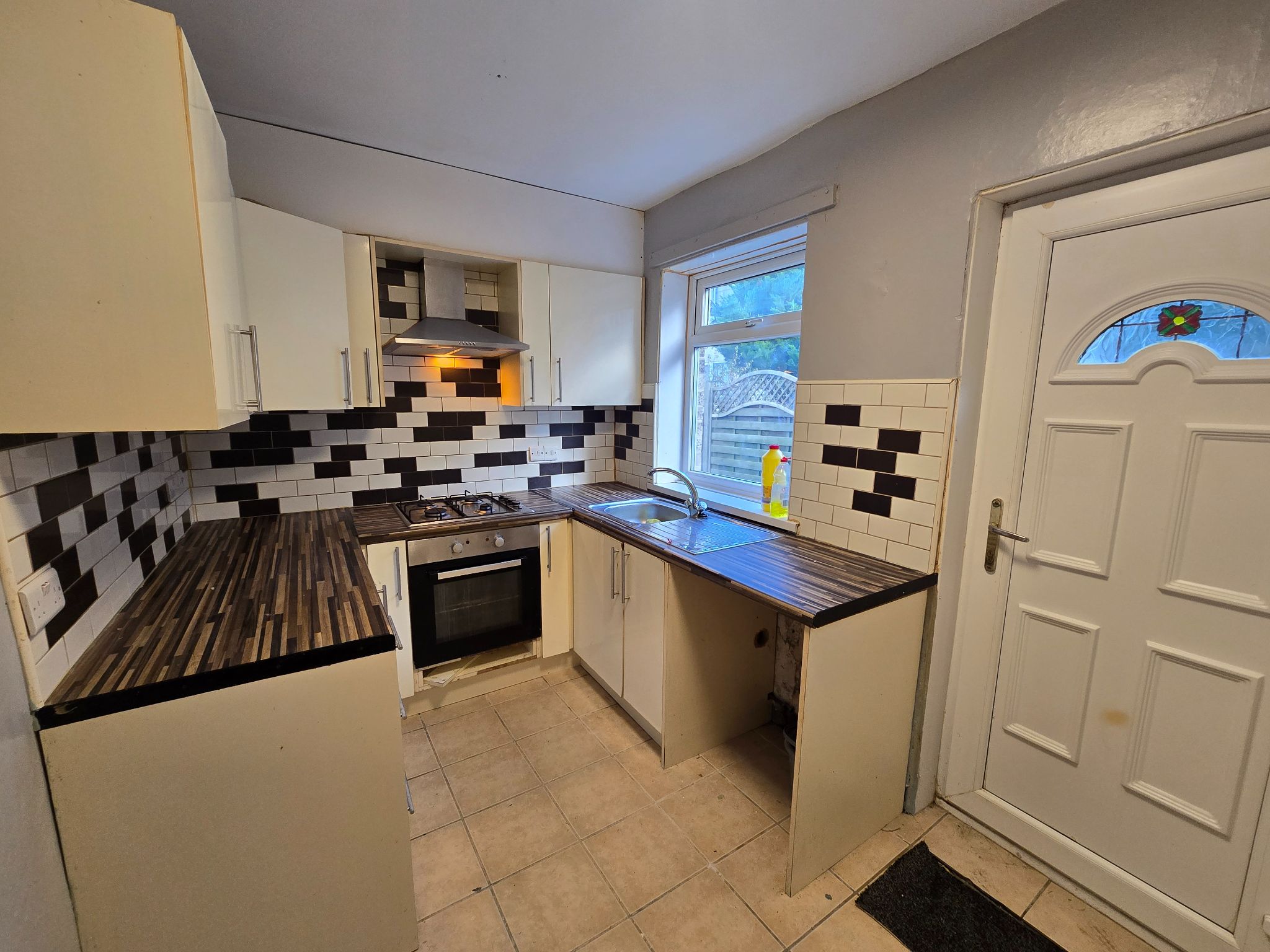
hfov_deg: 106.2
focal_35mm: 13
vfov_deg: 89.9
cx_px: 635
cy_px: 476
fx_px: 477
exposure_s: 1/50
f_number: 2.2
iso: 160
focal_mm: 2.2
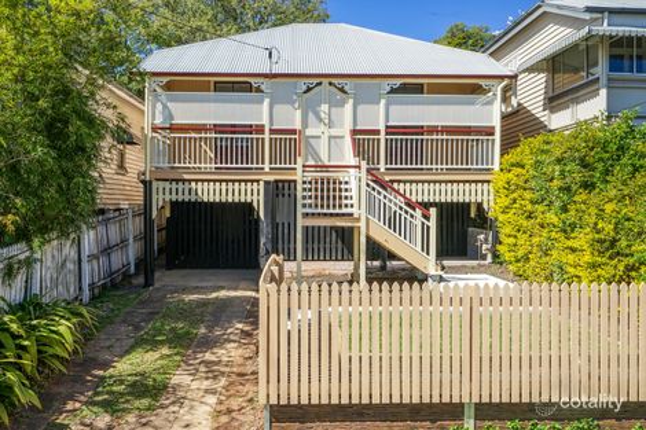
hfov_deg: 63.7
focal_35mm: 29
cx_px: 323
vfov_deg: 44.9
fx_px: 520
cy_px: 215
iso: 250
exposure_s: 1/25
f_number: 16
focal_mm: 29
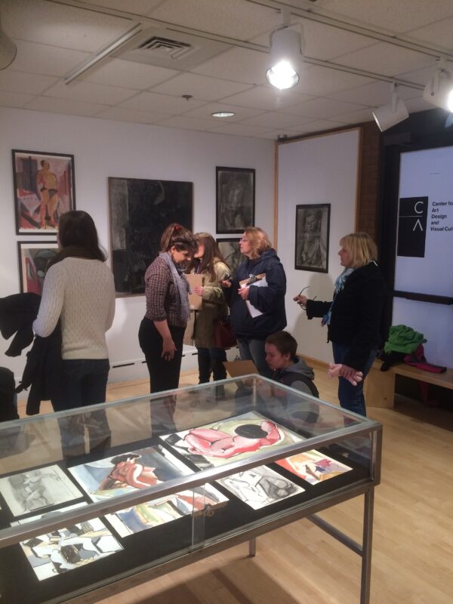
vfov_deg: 61.7
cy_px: 302
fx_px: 506
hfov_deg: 48.2
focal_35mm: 29
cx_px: 226
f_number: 2.2
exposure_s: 1/30
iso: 50
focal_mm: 4.15
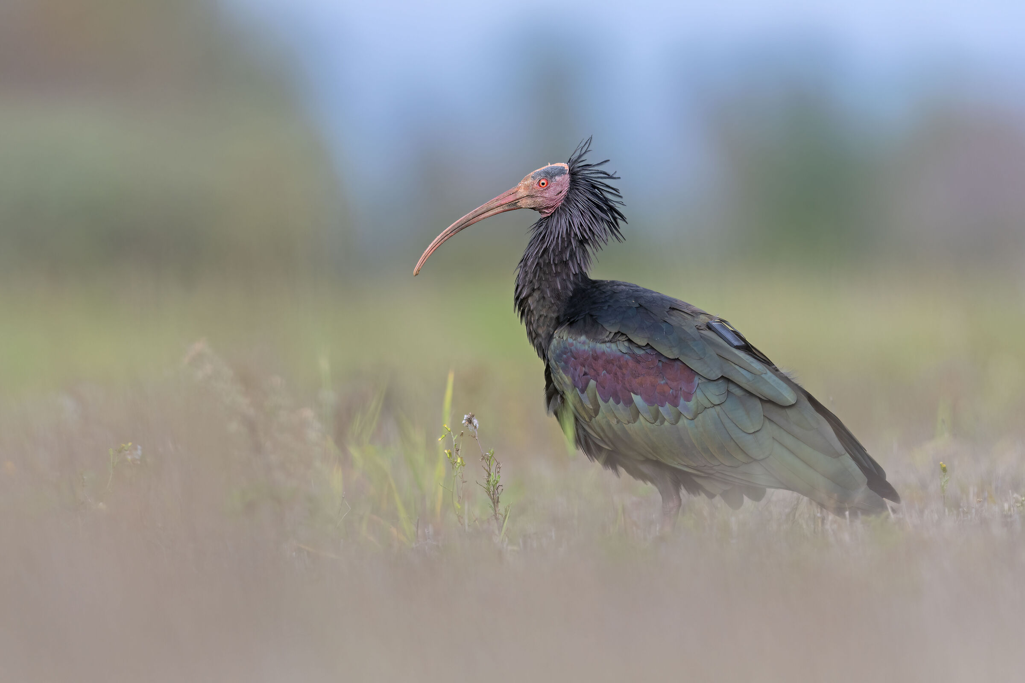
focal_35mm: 750
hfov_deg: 2.7
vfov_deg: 1.8
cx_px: 512
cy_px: 342
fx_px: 21352
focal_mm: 500
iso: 250
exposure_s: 1/1600
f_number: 4
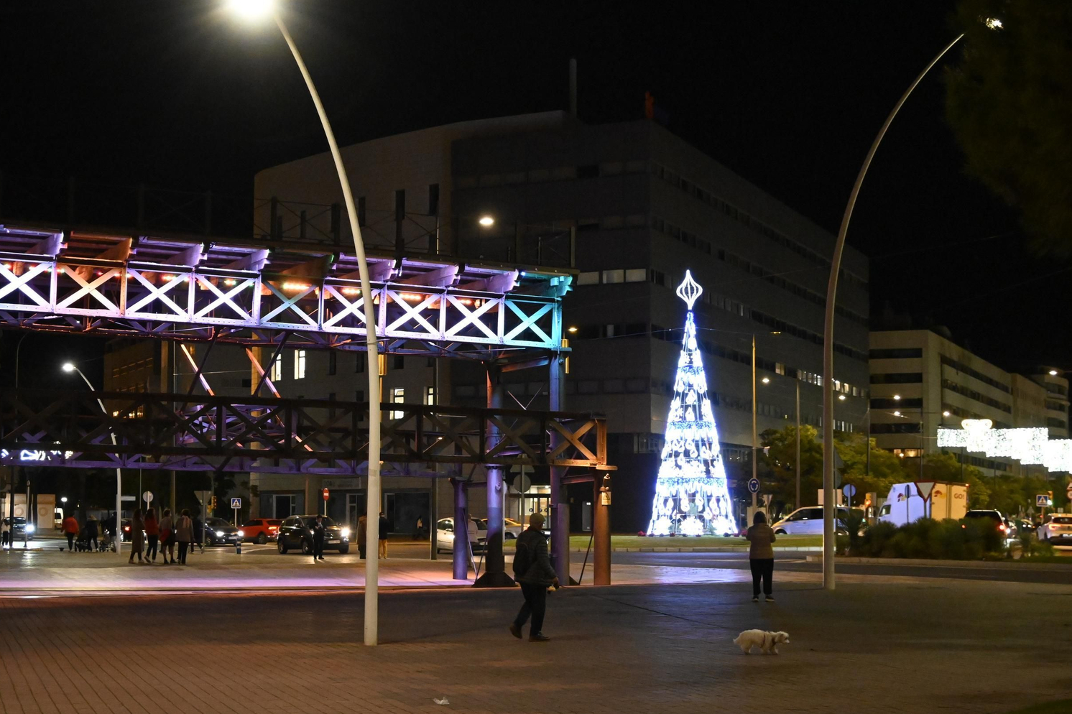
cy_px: 374
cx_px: 505
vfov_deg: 22.8
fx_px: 1772
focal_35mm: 60
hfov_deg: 33.6
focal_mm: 37
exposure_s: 1/60
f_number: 5.3
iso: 8000
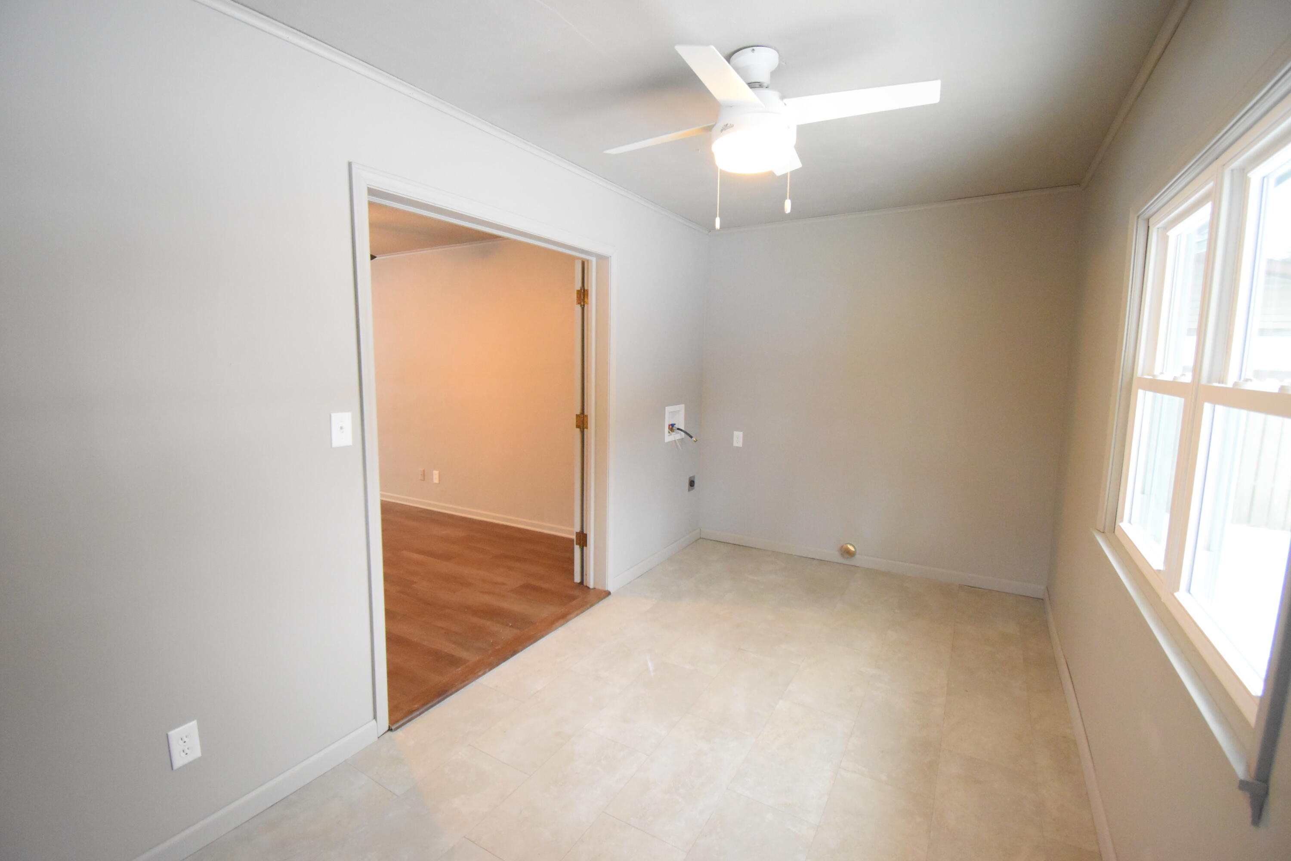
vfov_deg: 77.3
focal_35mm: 15
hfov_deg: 100.4
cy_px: 430
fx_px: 538
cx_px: 646
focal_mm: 10
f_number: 4.5
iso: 4500
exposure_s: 1/125
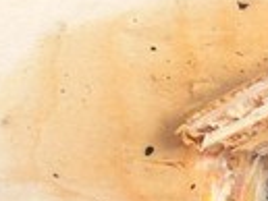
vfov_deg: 11.6
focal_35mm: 126
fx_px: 976
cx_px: 345
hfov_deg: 15.0
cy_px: 207
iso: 100
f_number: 3.6
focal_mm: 7.4
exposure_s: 1/4
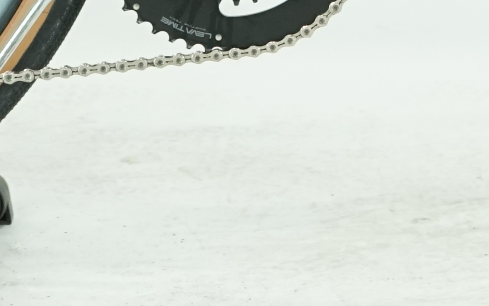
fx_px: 4466
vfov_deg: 3.8
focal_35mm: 335
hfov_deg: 6.3
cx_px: 397
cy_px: -502
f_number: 5.6
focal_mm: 60
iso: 1600
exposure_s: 1/200
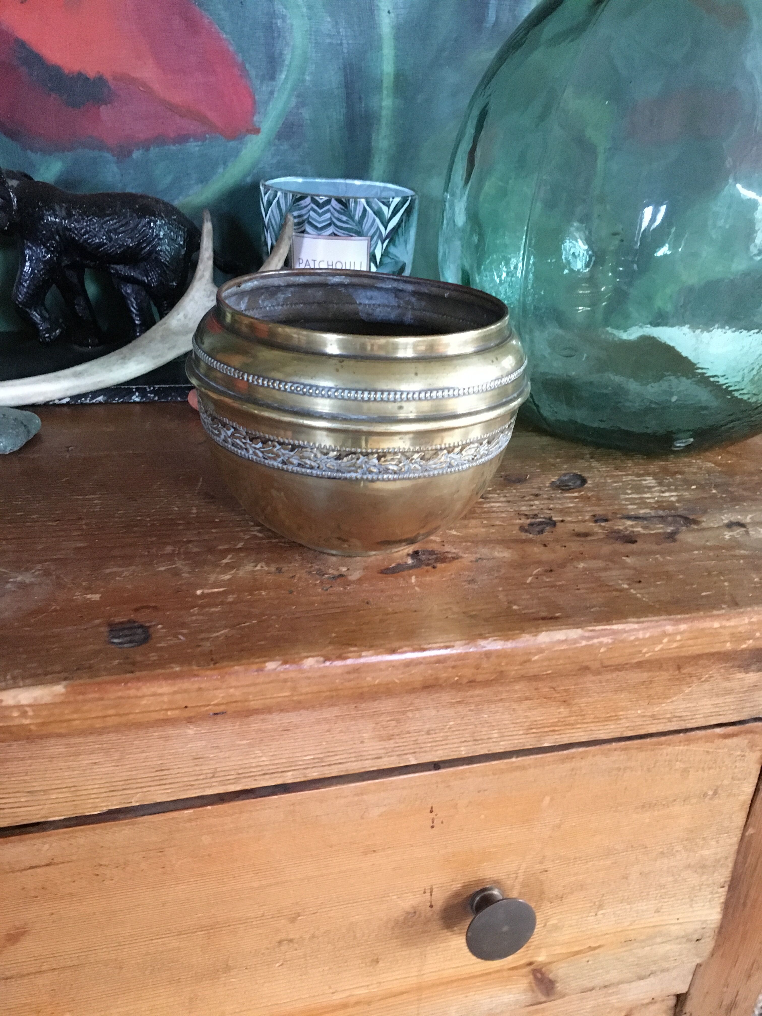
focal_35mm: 29
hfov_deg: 48.2
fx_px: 851
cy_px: 508
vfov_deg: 61.7
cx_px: 381
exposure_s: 1/17
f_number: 2.2
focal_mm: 4.15
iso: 320
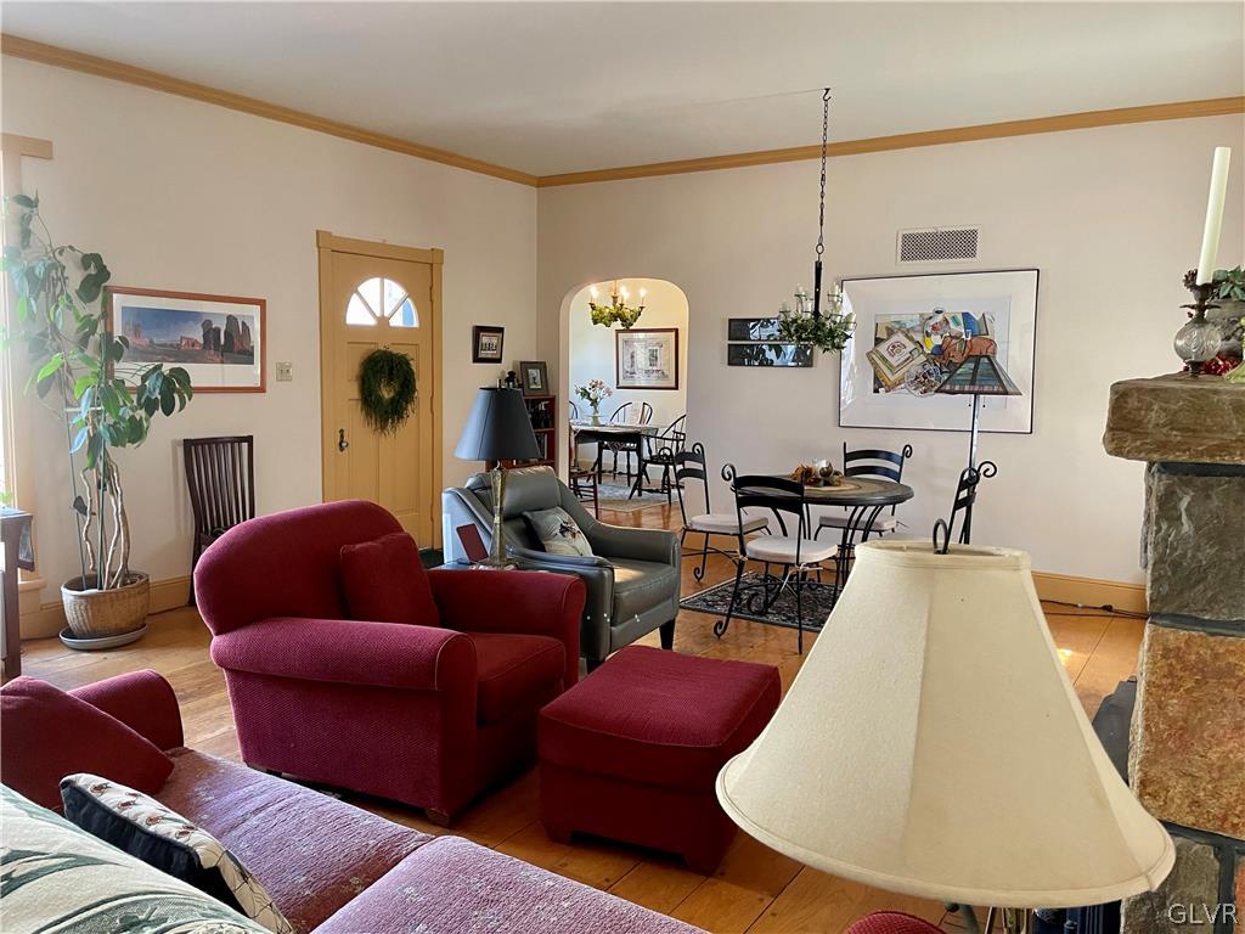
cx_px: 622
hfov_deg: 67.3
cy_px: 467
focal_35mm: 26
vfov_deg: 53.1
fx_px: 935
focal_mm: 4.2
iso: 320
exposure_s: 1/60
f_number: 1.6
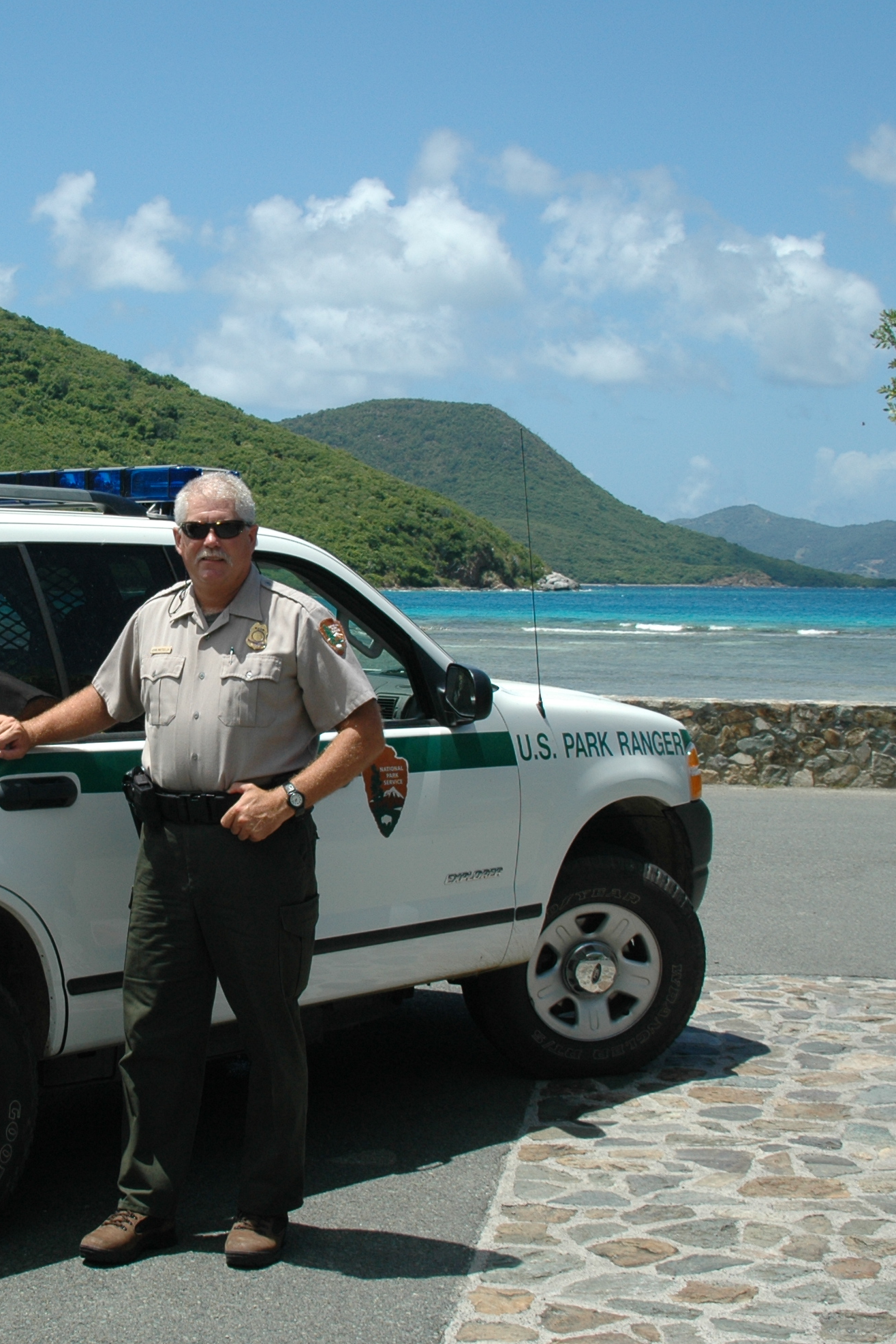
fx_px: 2389
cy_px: 663
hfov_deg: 20.8
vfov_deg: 31.4
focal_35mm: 64
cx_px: 100
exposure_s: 1/400
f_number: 10
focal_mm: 28
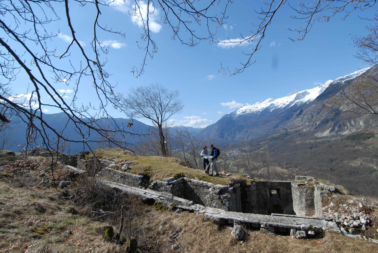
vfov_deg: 67.5
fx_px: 189
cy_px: 126
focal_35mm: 18
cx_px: 189
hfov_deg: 89.9
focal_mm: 12
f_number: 6.3
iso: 100
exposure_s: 1/400
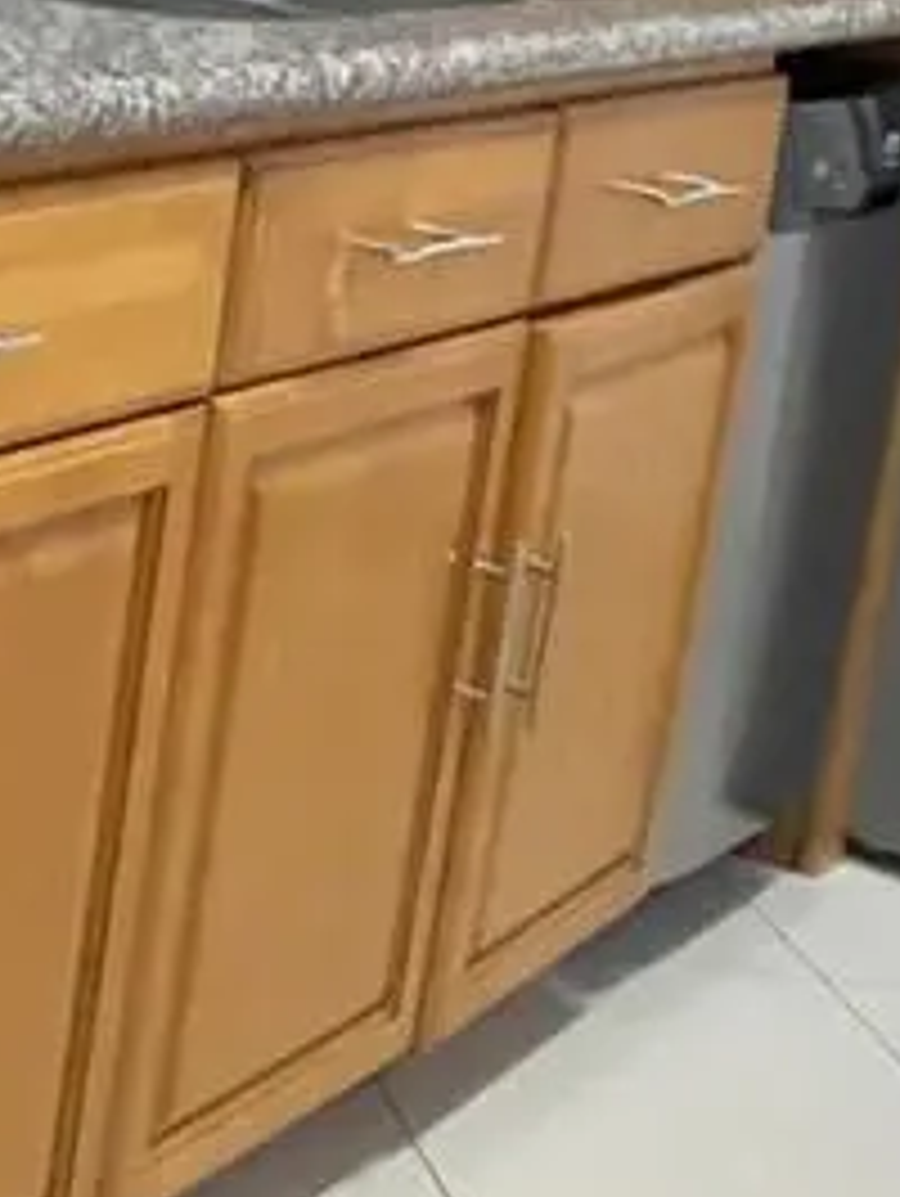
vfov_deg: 24.9
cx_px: -702
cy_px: 27
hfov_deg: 16.5
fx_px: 2596
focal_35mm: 75
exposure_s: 1/60
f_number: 2.4
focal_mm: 1.54
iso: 1000
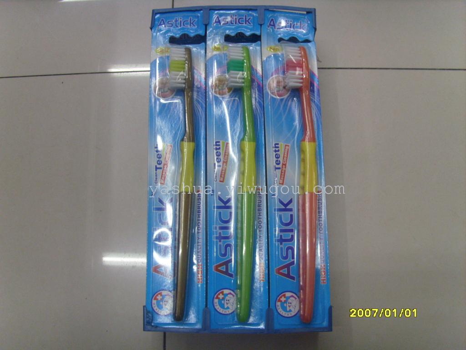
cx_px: 233
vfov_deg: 39.7
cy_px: 175
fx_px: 485
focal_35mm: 36
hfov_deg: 51.4
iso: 200
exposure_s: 1/30
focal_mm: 6
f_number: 3.5
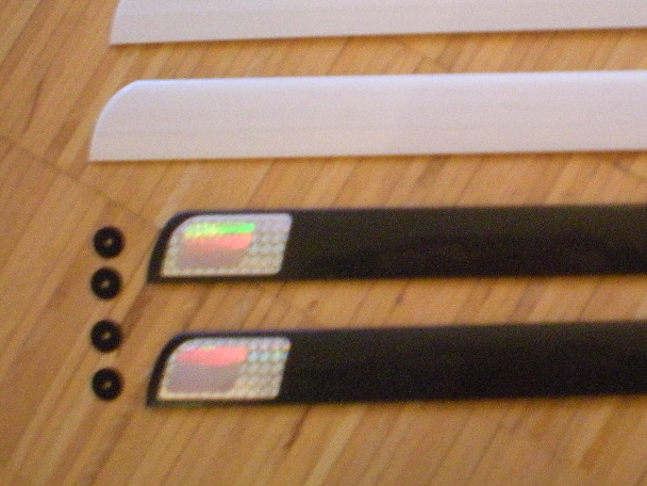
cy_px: 142
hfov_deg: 29.5
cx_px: 533
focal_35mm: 64
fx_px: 1196
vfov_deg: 22.8
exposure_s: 1/8
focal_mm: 6.3
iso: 635
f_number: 3.1
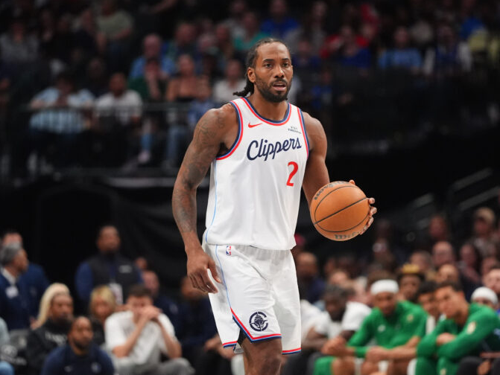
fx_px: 4711
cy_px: 187
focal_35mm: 326
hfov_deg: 6.1
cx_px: 276
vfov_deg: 4.6
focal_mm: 200
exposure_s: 1/2000
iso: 4000
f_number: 2.8
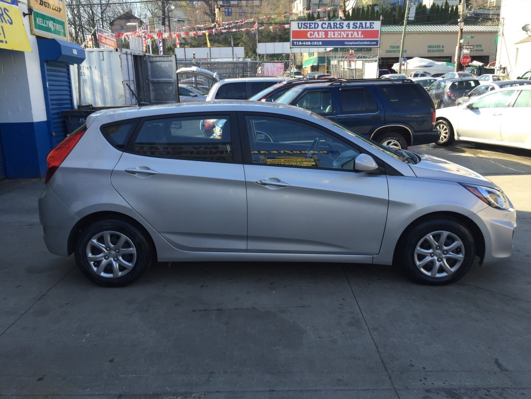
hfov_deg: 61.7
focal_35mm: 29
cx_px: 266
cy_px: 200
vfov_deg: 48.2
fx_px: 445
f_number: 2.2
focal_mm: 4.15
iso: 32
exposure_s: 1/488
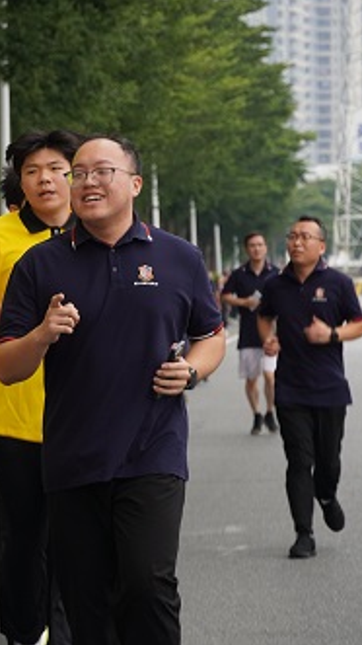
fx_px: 4095
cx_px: 6
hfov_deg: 5.1
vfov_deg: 9.0
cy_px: 322
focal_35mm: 240
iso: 320
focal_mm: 101
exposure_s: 1/160
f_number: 5.6
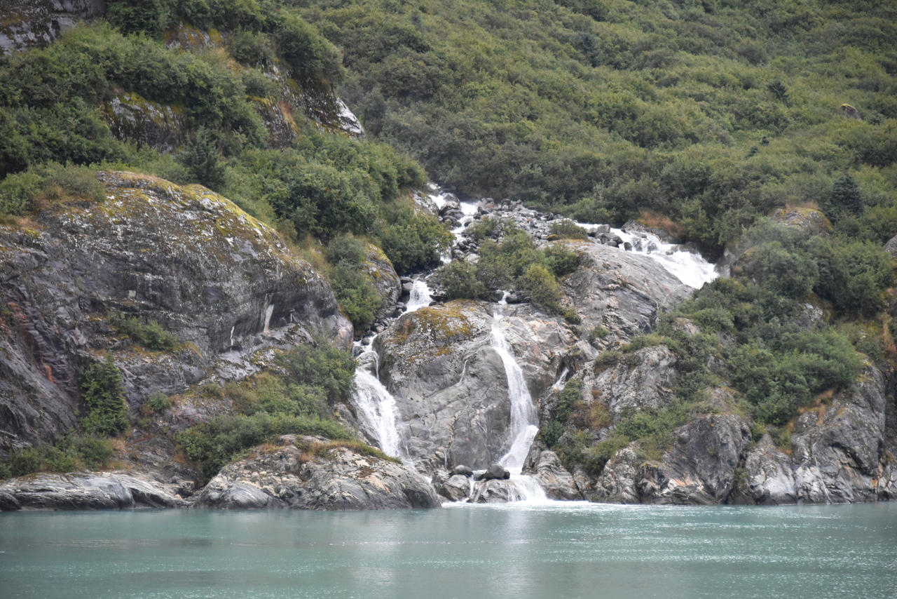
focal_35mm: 170
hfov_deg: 12.1
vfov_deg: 8.1
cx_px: 448
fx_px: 4237
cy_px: 300
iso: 3200
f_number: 5.6
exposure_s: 1/400
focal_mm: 170
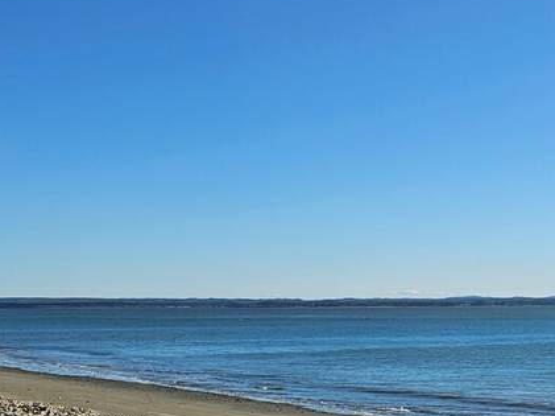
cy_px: 213
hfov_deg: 25.3
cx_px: 650
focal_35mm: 70
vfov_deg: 21.0
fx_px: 1121
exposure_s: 1/1695
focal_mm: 6.3
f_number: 1.7
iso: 12
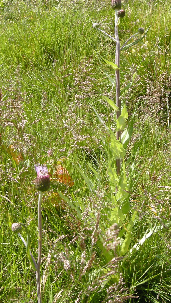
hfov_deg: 26.0
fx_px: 371
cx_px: 86
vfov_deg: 44.6
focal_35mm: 46
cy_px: 150
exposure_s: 1/140
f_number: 4.8
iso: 64
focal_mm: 7.5
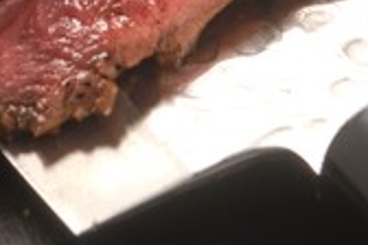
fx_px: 7462
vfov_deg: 1.9
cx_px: -191
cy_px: -279
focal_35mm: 730
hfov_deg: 2.8
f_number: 9
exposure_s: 1/160
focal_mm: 80
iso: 160
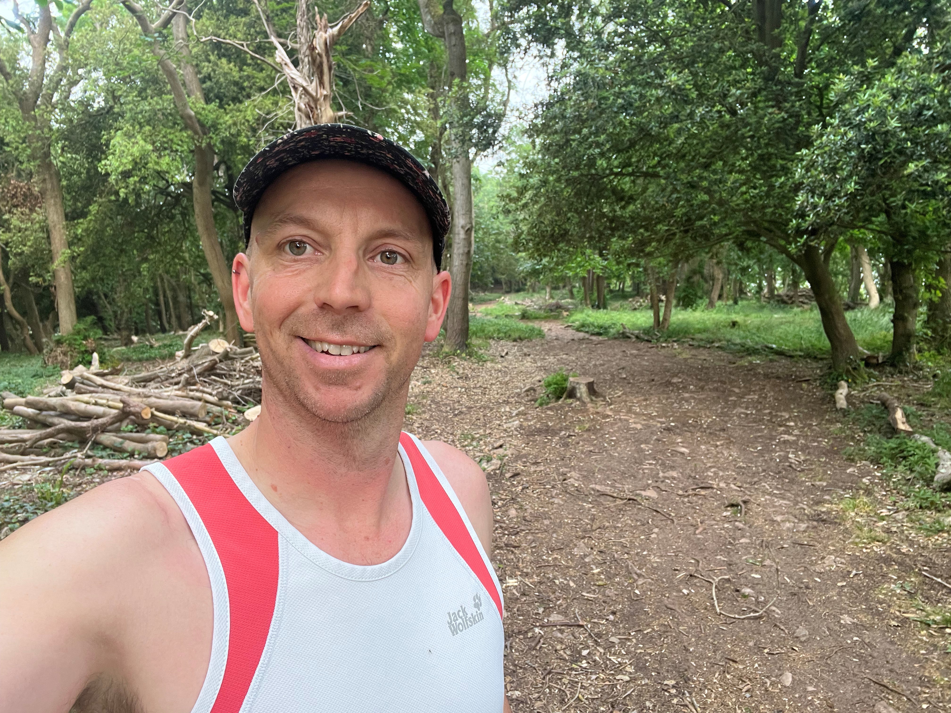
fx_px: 632
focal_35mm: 23
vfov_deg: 58.9
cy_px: 356
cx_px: 476
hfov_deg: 73.9
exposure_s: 1/60
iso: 100
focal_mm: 2.71
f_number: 2.2
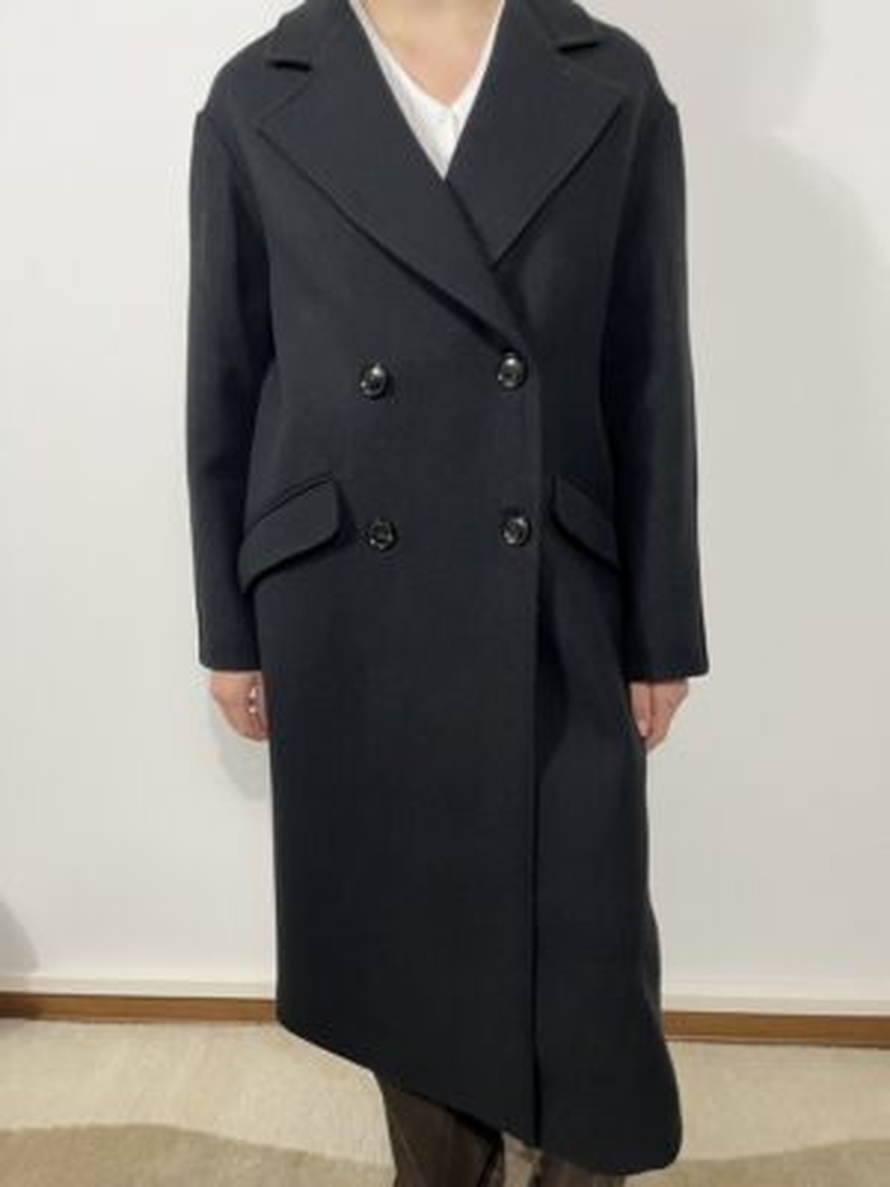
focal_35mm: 26
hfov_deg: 53.1
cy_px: 594
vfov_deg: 67.3
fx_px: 891
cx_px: 445
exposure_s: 1/50
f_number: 1.6
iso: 80
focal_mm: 5.1
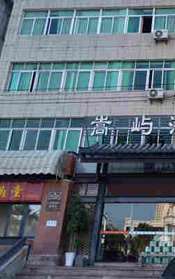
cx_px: 214
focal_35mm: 44
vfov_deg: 44.9
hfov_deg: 25.9
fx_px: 335
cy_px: 108
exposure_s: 1/100
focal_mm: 4.04
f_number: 2
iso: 100
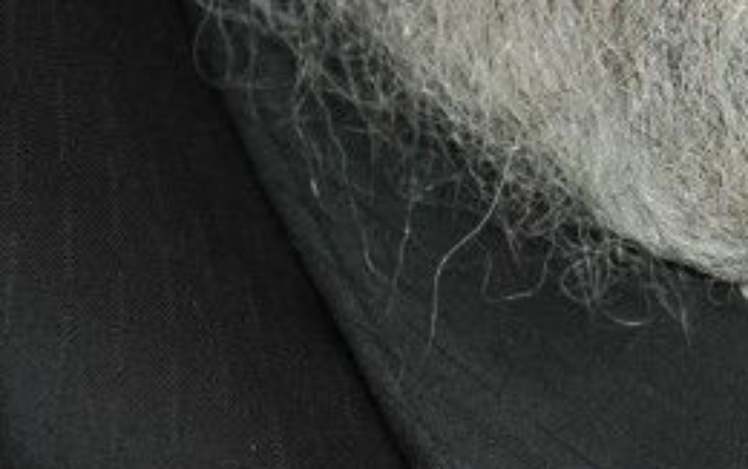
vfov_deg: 3.9
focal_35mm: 329
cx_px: 1047
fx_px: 6713
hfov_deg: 6.3
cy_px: -647
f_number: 3.5
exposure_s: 1/125
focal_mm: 70
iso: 400
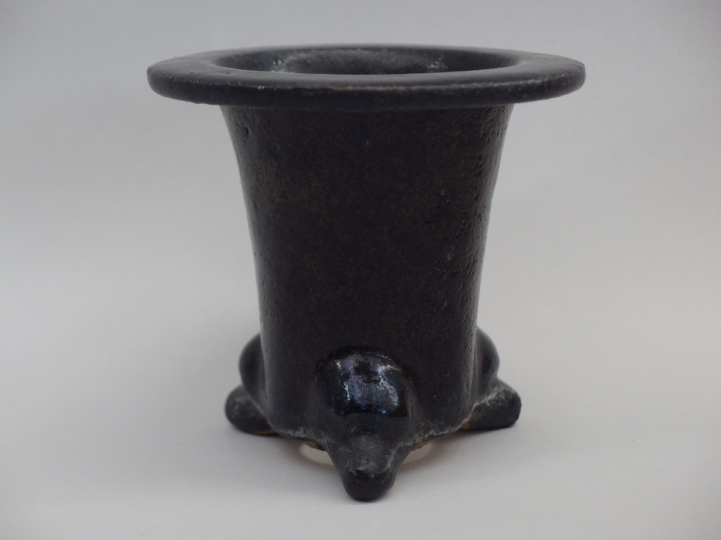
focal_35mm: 93
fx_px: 1937
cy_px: 270
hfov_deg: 21.1
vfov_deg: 15.9
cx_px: 360
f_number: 2.4
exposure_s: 1/100
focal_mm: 19.9
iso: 125
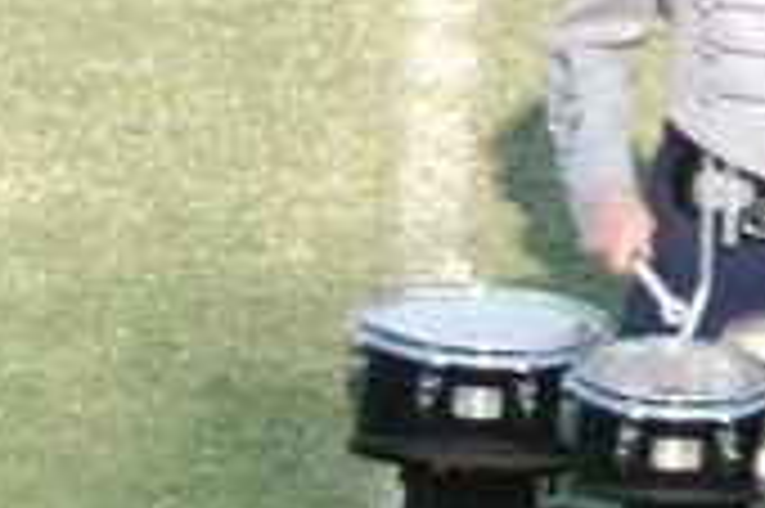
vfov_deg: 0.8
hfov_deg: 1.1
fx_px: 38319
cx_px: 333
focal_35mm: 1805
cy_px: 1227
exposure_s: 1/250
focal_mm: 200
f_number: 5.6
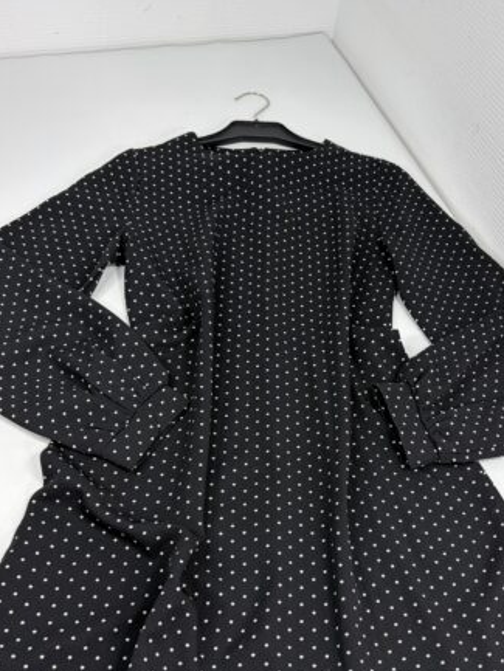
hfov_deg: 39.6
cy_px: 401
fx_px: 699
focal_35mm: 36
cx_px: 284
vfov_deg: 51.0
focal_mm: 5.96
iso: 40
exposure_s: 1/121
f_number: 1.6
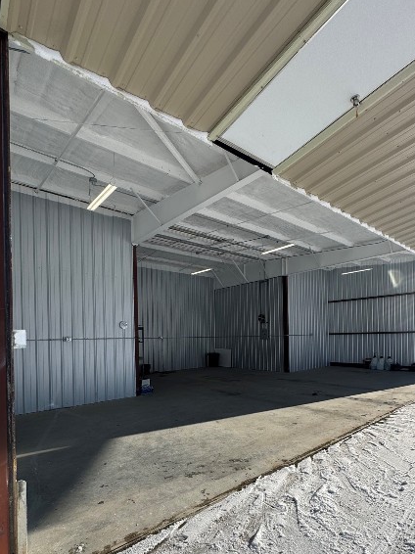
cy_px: 335
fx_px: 304
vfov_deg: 83.6
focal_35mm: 19
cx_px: 242
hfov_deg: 68.2
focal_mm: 2.22
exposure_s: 1/1020
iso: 50
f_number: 2.2
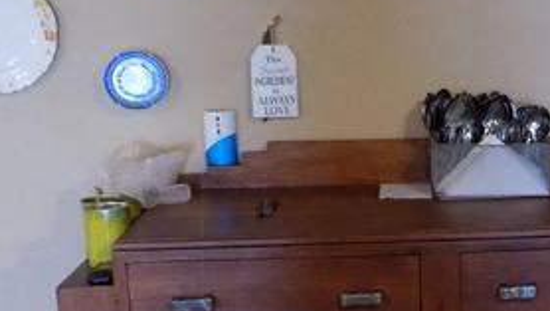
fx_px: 1051
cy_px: 228
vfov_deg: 16.7
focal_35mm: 72
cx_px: 631
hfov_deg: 26.6
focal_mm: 4
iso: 400
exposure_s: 1/10
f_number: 3.1
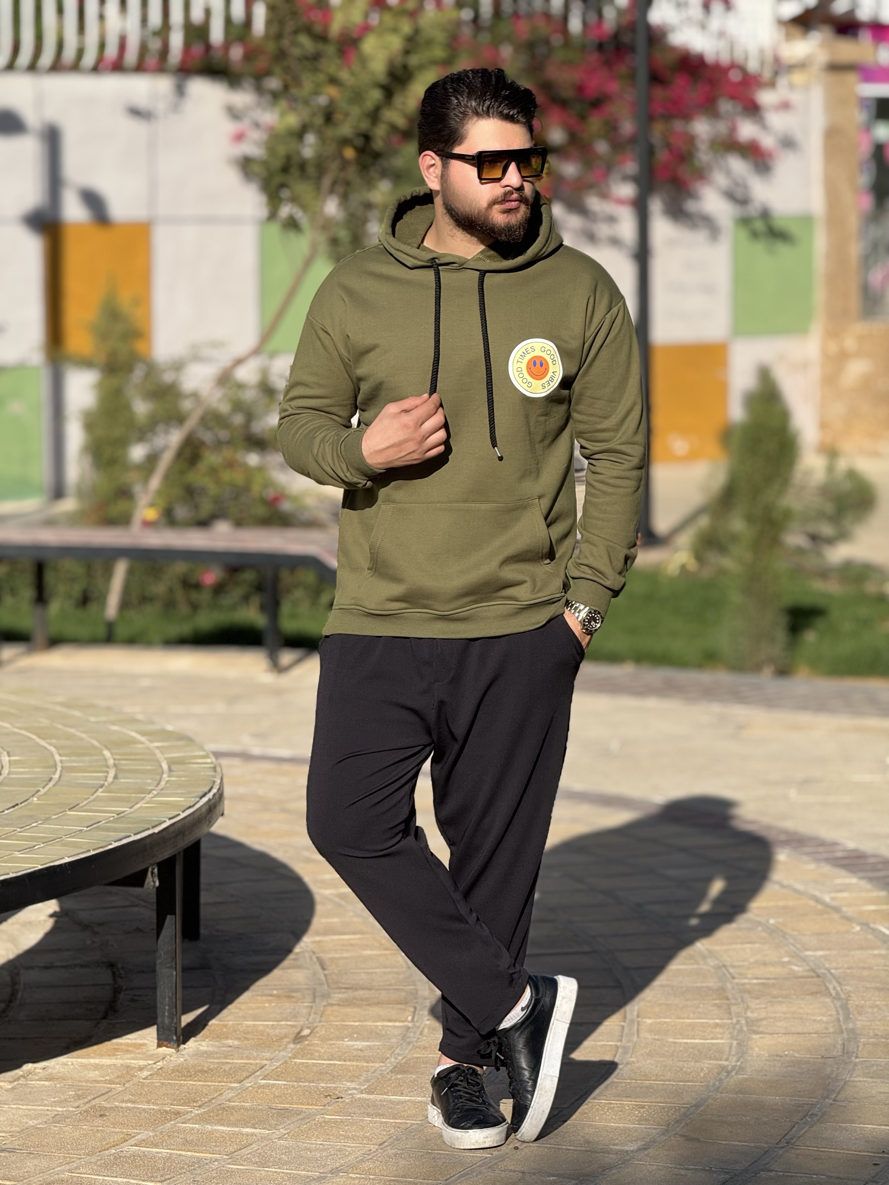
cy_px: 592
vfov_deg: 16.4
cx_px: 444
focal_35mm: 120
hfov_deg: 12.3
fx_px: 4109
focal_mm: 15.66
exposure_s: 1/1064
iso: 50
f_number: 2.8
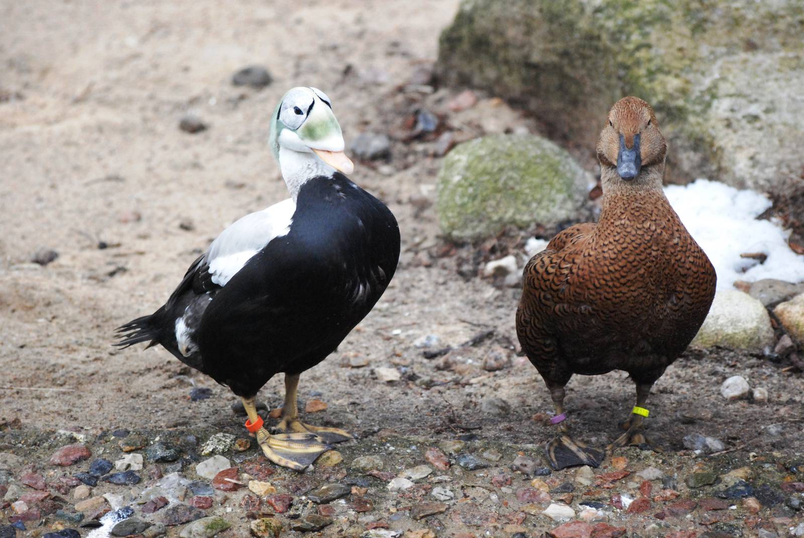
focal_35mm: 225
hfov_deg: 9.1
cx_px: 402
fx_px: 5031
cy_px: 269
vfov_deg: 6.1
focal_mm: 150
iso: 1600
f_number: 5
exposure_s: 1/1600
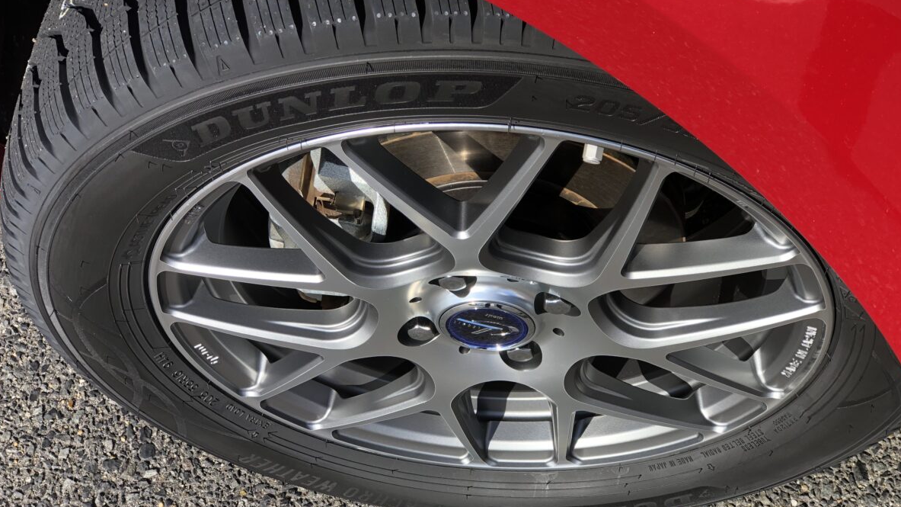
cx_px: 450
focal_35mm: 63
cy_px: 201
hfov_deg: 33.3
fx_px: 1505
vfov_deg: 19.1
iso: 20
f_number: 2.8
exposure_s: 1/206
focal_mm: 6.6
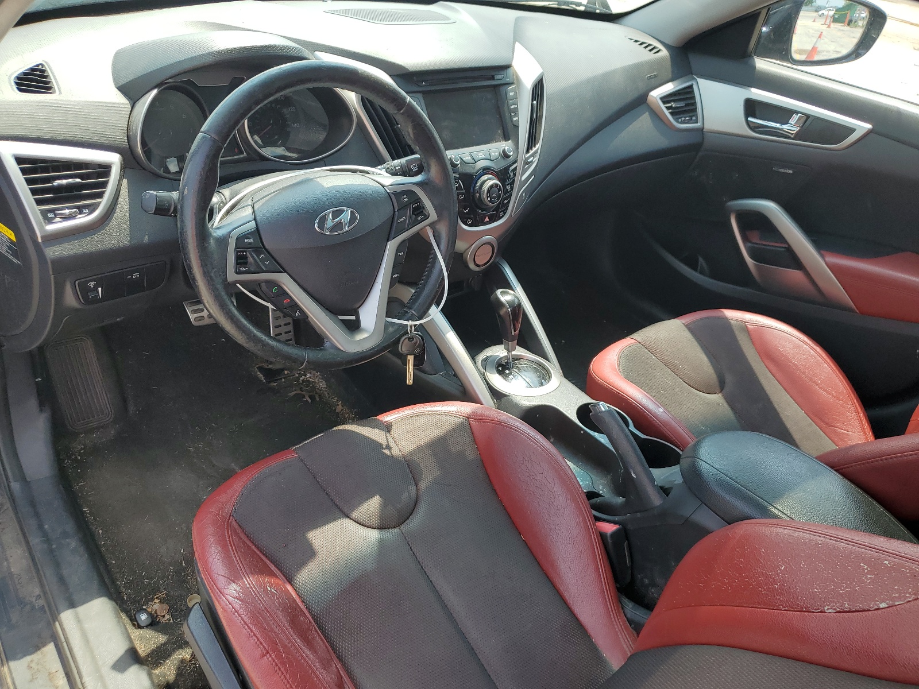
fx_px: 690
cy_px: 344
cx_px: 460
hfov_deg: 67.3
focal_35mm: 26
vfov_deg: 53.1
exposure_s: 1/556
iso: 50
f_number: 1.5
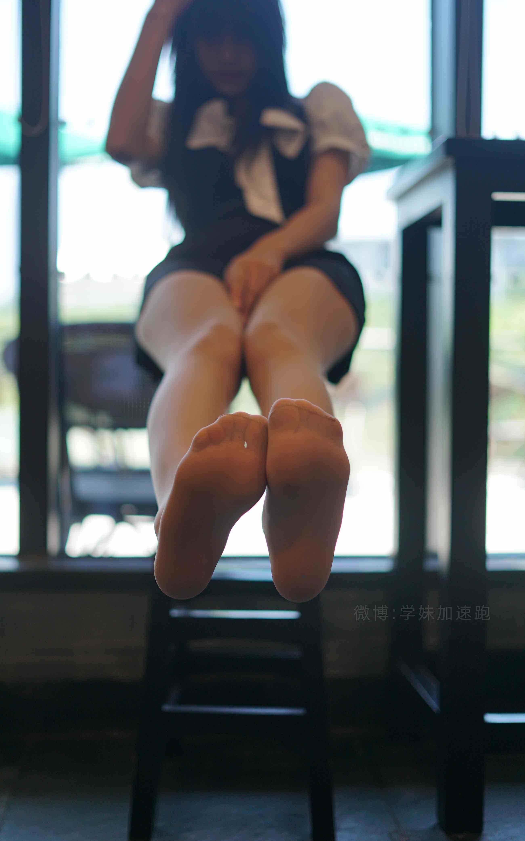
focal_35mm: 52
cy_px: 421
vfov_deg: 38.9
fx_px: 1190
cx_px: 250
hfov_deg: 24.9
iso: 200
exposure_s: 1/400
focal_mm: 50
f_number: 1.8
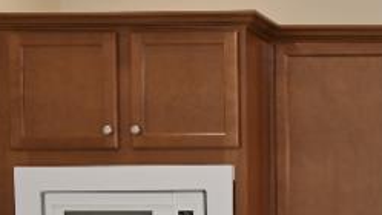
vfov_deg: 9.7
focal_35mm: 123
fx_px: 1247
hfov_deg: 15.8
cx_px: 597
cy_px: 270
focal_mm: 19.5
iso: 200
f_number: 4
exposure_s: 1/60
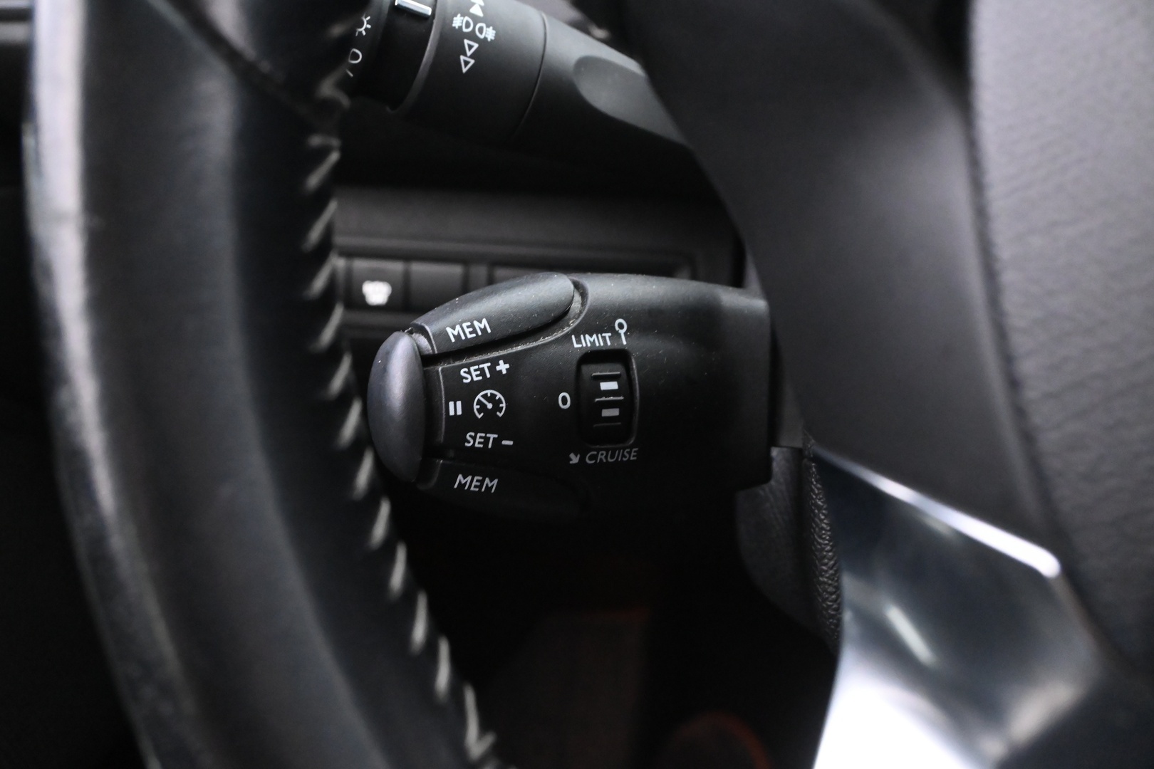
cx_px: 577
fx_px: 1082
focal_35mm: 34
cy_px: 384
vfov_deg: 39.1
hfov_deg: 56.1
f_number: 5.6
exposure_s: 1/10
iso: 6400
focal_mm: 22.5
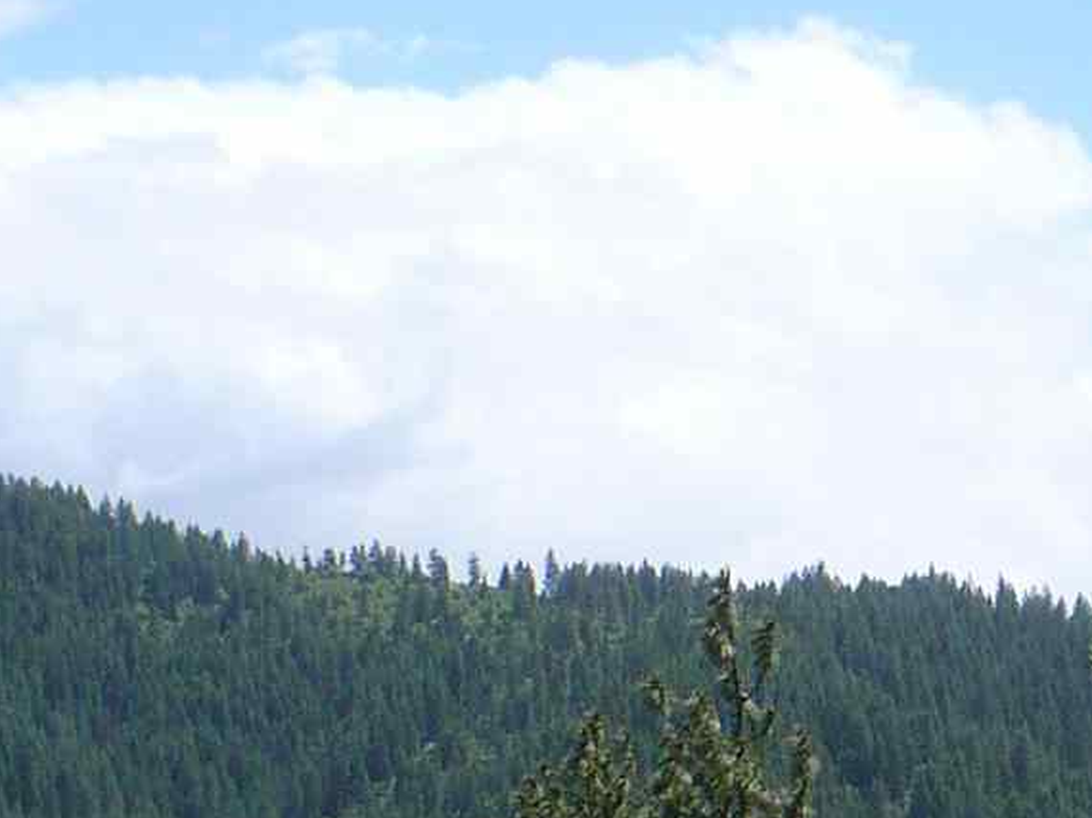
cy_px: 1236
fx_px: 4194
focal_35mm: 133
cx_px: 1211
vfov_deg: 10.7
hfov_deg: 14.5
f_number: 8
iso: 100
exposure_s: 1/200
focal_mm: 6.1
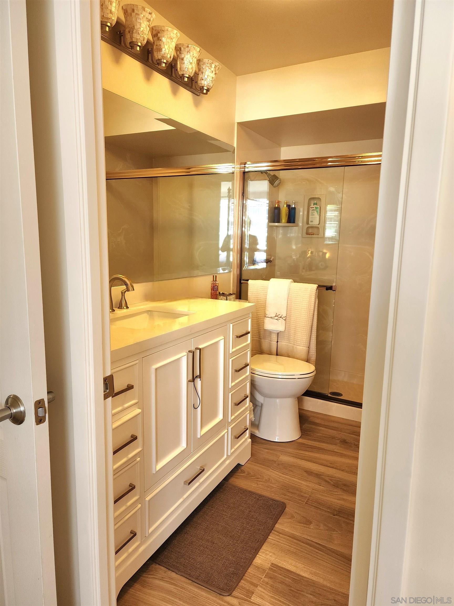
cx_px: 227
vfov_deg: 73.9
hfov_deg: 58.9
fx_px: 402
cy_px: 303
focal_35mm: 23
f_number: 1.8
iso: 200
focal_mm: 6.4
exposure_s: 1/120
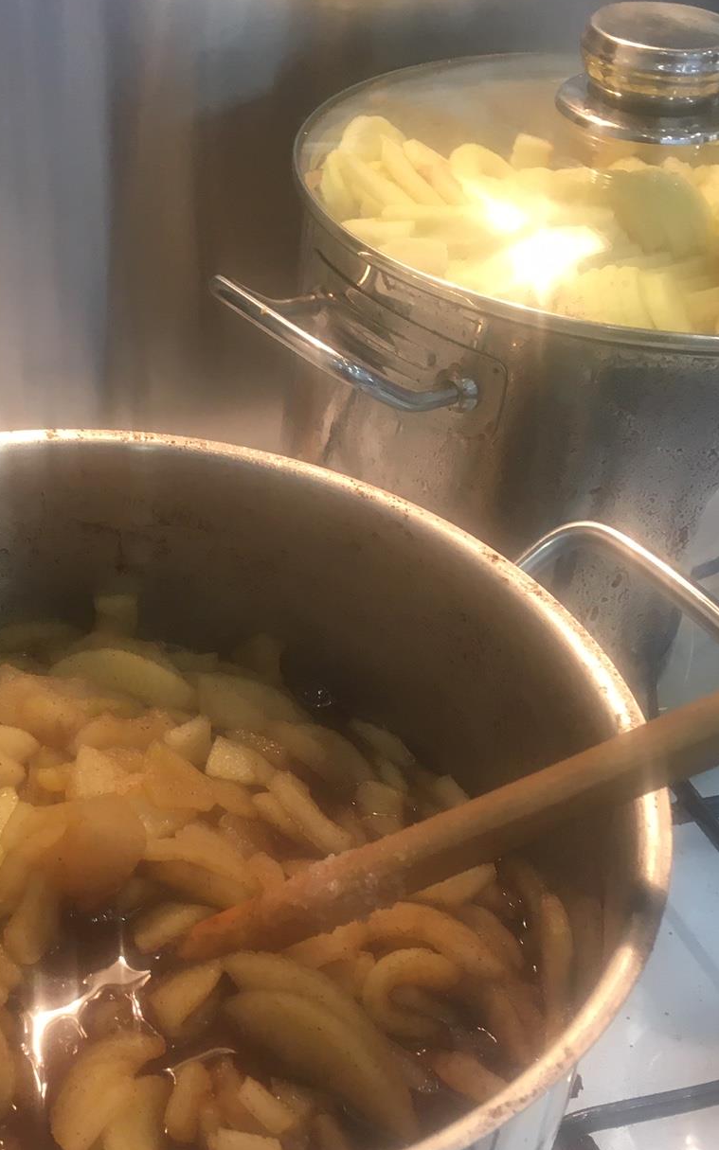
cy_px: 653
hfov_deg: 24.9
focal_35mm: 51
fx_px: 1600
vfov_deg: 39.5
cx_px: 134
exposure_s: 1/33
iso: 64
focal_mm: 4.15
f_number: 2.2
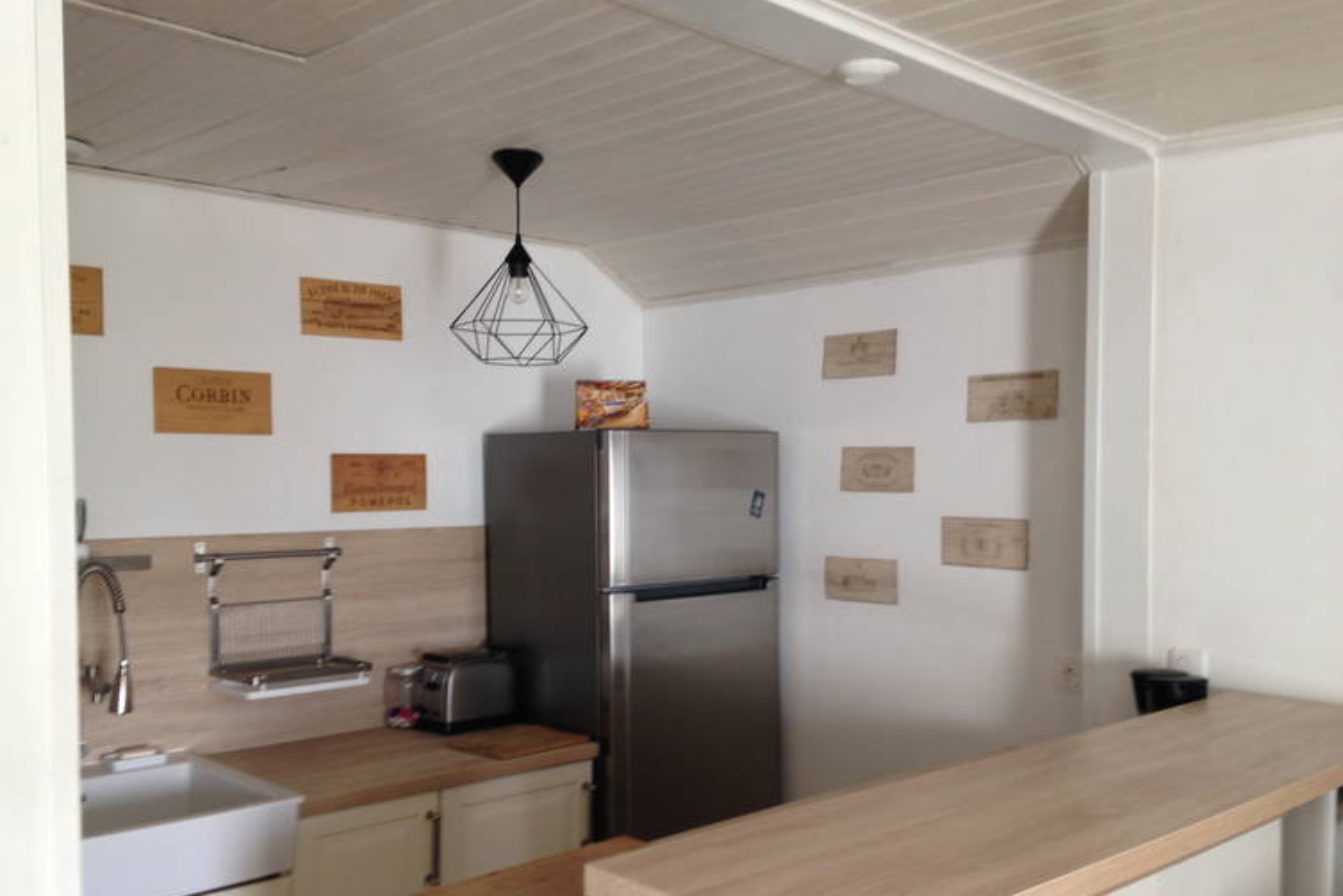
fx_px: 1343
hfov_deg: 53.1
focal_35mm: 36
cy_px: 516
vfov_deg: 36.8
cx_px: 646
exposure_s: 1/20
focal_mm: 4.12
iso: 64
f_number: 2.4
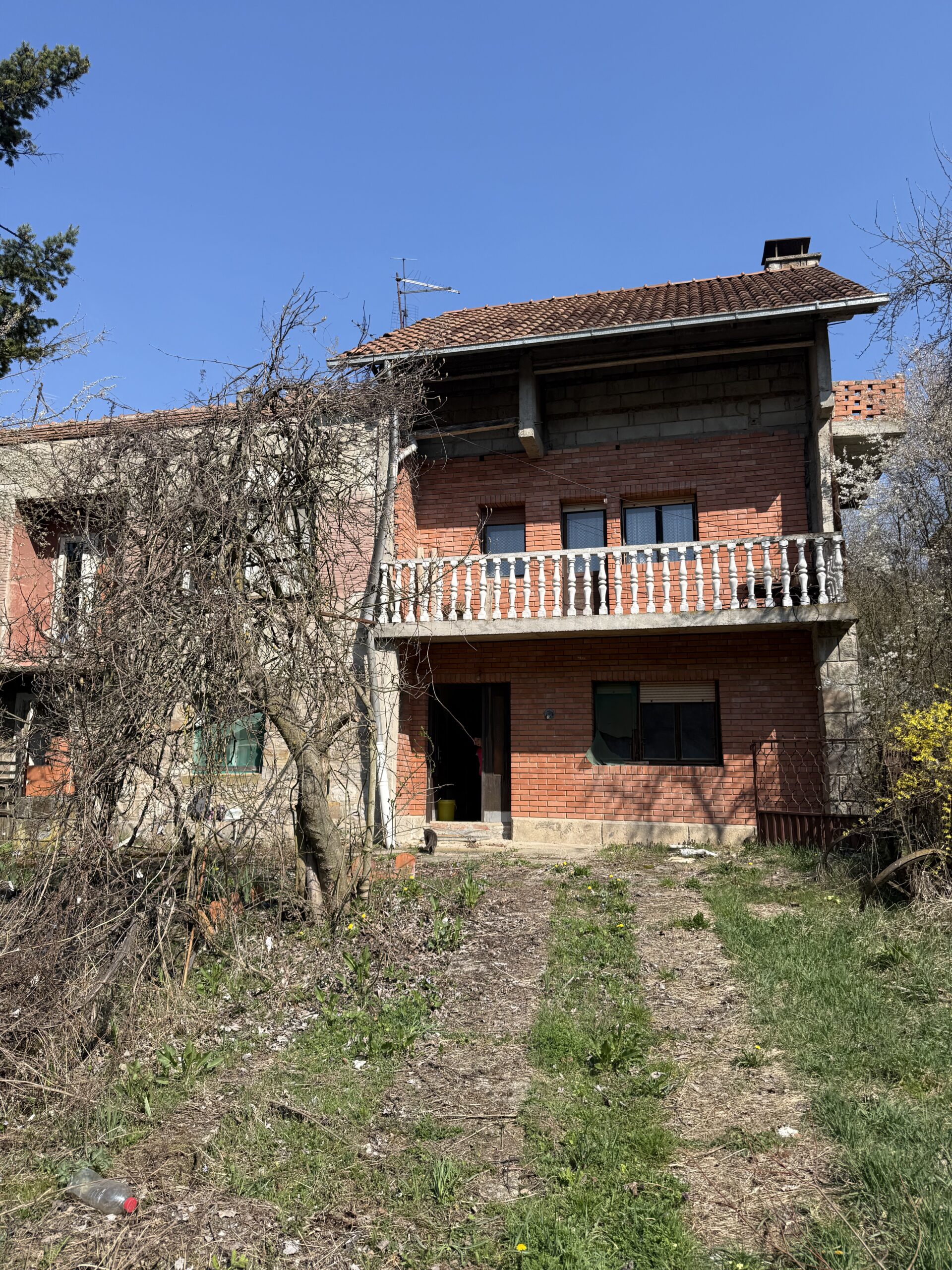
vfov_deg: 71.6
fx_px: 880
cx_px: 476
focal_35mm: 24
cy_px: 635
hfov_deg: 56.8
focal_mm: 6.76
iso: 80
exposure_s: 1/3425
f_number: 1.78
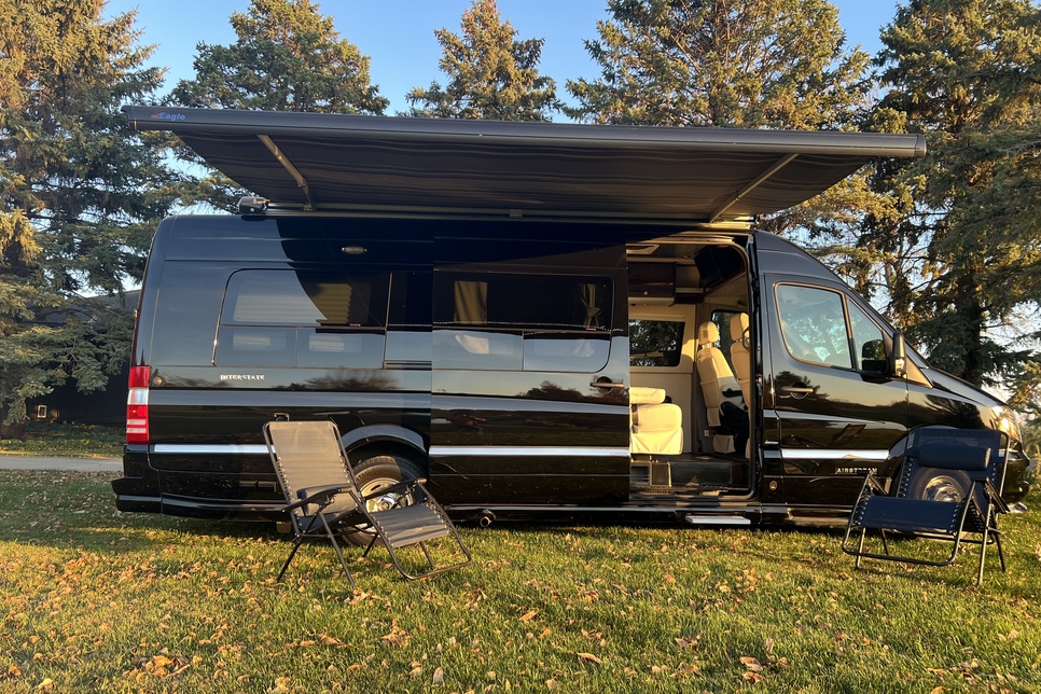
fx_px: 810
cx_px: 533
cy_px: 377
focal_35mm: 28
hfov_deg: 65.5
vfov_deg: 46.4
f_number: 1.5
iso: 32
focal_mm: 5.7
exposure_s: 1/121
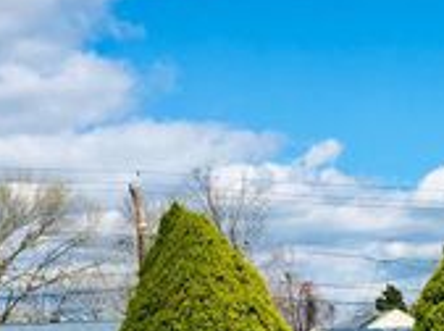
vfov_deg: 16.5
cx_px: 423
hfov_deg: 22.1
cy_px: 374
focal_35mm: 86
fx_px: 1101
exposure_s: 1/2079
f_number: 2.2
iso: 25
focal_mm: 4.15
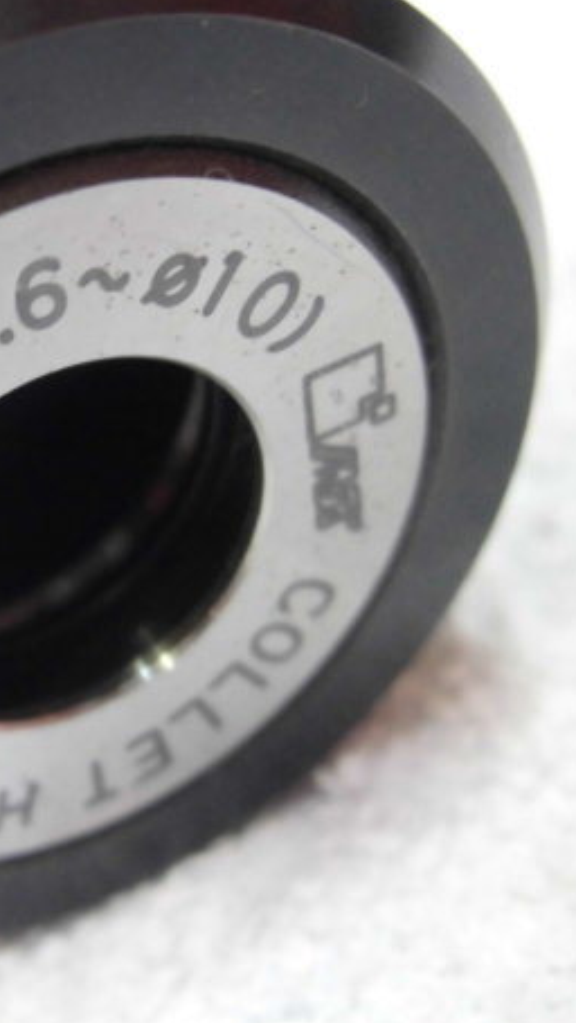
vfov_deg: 29.3
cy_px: 497
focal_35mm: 72
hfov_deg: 16.4
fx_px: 1955
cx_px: -22
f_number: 3.4
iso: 400
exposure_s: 1/10
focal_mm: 8.3
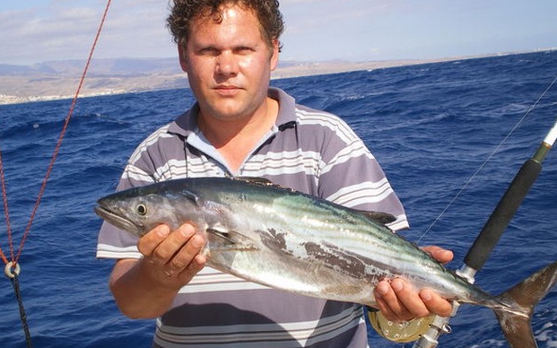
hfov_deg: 35.7
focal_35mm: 57
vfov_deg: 22.7
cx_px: 278
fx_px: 865
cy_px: 178
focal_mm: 9.3
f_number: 5.6
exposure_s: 1/320
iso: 50
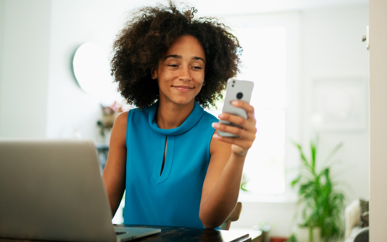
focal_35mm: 58
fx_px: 612
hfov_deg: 35.1
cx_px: 192
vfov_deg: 22.4
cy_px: 128
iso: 800
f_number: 2
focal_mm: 55
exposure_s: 1/250
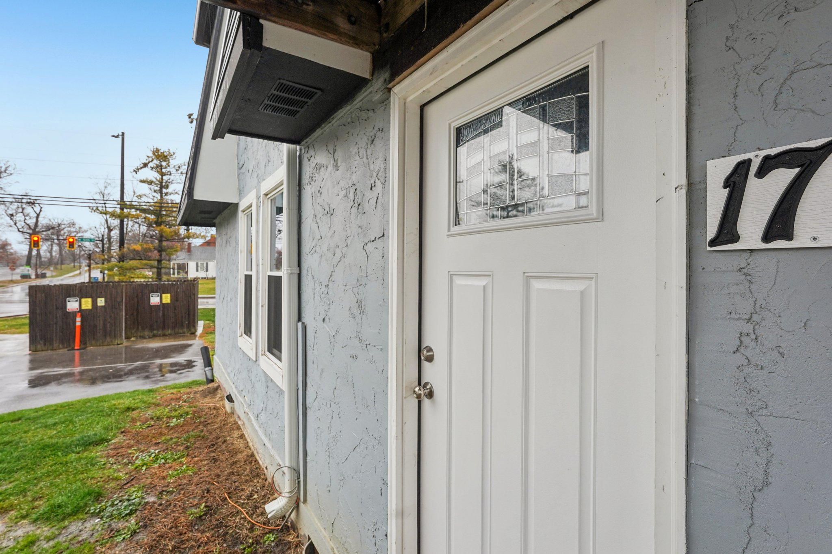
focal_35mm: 16
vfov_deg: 73.7
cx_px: 416
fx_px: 370
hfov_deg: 96.7
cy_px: 277
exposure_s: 1/30
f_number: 8
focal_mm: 16
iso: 200
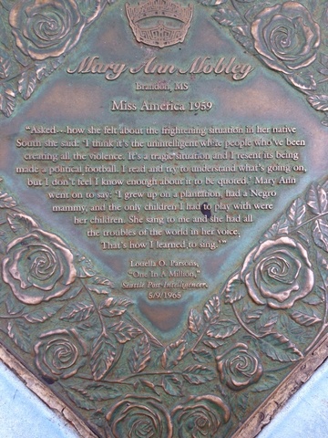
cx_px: 164
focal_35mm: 35
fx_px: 442
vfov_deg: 52.6
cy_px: 219
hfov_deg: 40.7
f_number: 2.4
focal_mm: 4.28
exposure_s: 1/351
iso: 64
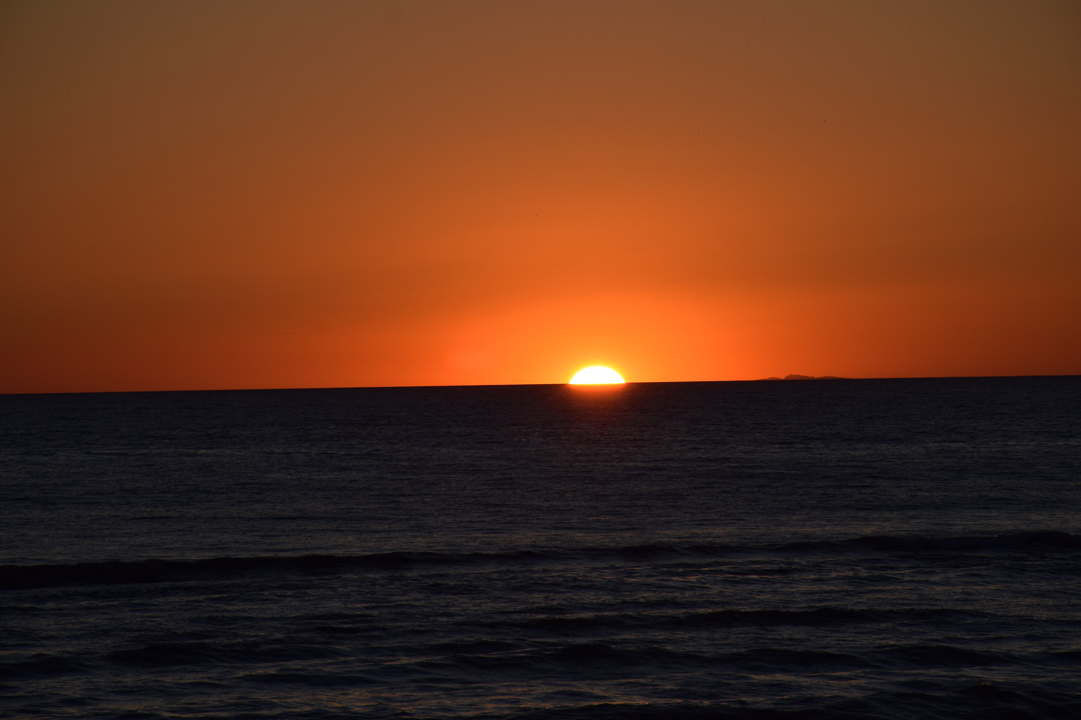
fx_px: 6305
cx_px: 540
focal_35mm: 210
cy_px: 360
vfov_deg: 6.5
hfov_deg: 9.8
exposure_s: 1/500
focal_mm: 140
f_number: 11
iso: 200
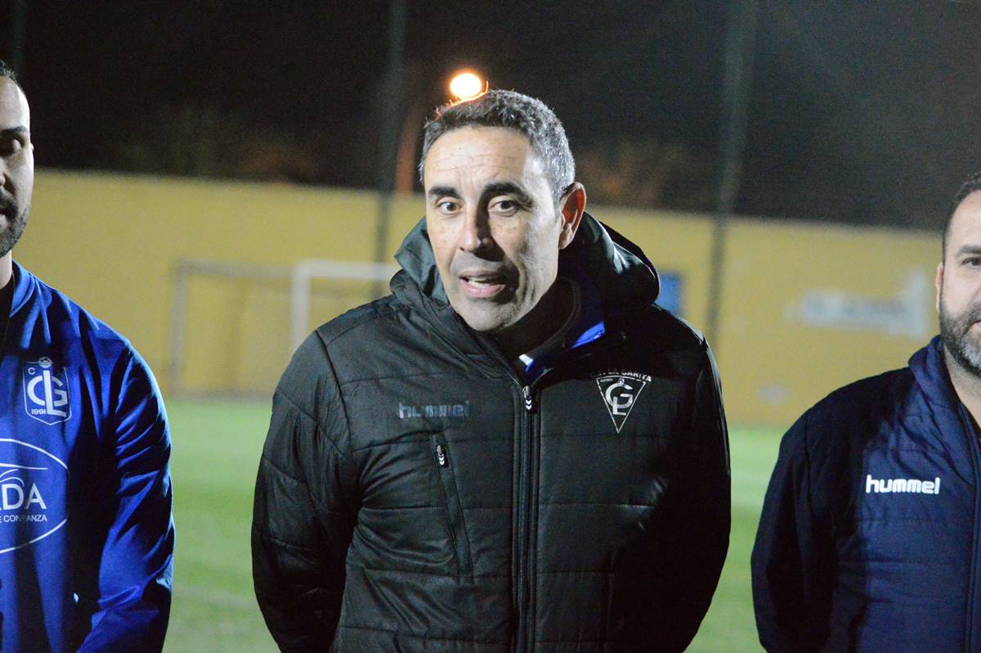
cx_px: 490
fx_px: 4084
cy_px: 326
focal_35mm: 150
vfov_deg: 9.1
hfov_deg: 13.7
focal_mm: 100
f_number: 4.8
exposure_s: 1/320
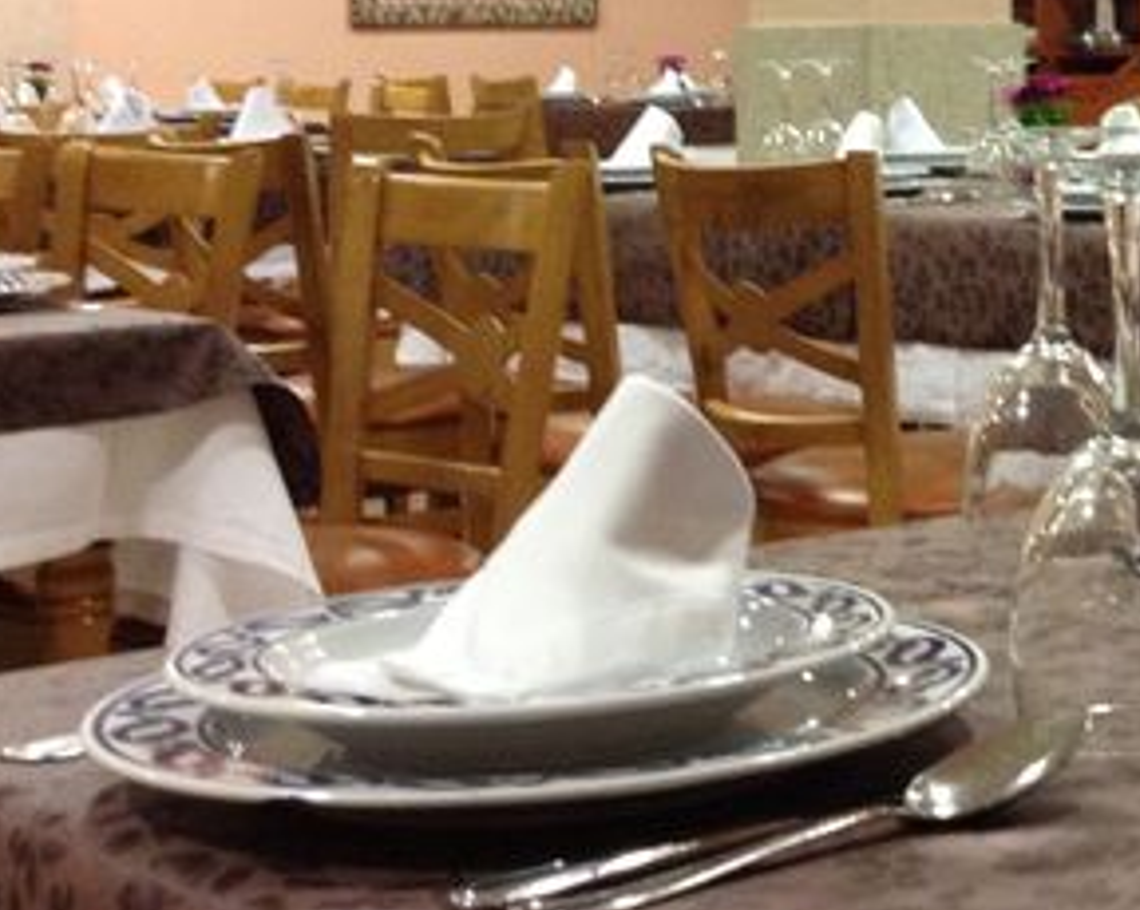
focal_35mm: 95
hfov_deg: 18.9
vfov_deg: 16.0
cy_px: 71
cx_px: 1429
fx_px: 3203
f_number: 2.4
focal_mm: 4.28
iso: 200
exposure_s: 1/20
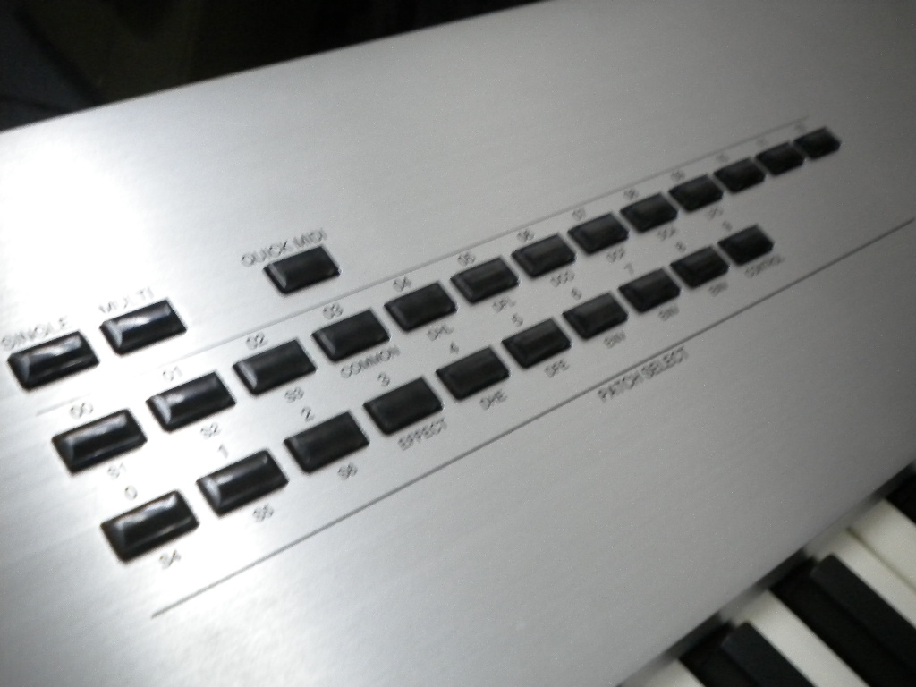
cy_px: 344
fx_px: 1085
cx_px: 458
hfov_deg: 45.8
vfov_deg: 35.1
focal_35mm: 41
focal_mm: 7.4
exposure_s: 1/64.2
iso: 400
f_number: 3.5
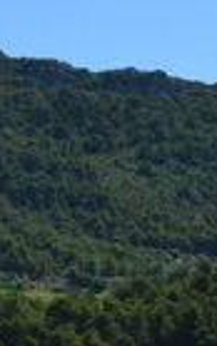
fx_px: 1834
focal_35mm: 194
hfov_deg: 6.5
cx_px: -284
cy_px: 244
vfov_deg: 10.8
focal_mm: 22
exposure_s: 1/400
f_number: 11
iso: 400
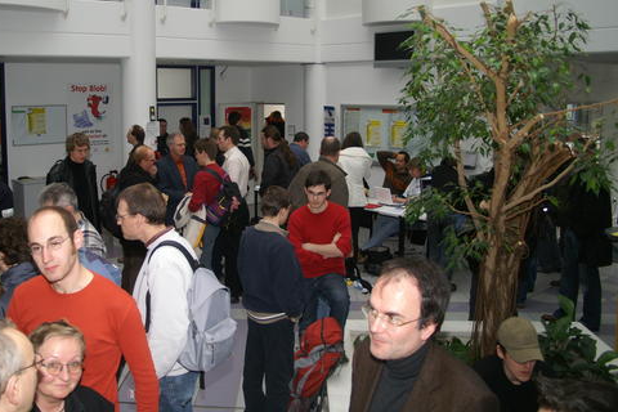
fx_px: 618
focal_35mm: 36
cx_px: 228
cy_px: 151
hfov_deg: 52.5
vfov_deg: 36.6
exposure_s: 1/125
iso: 200
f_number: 4
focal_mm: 18
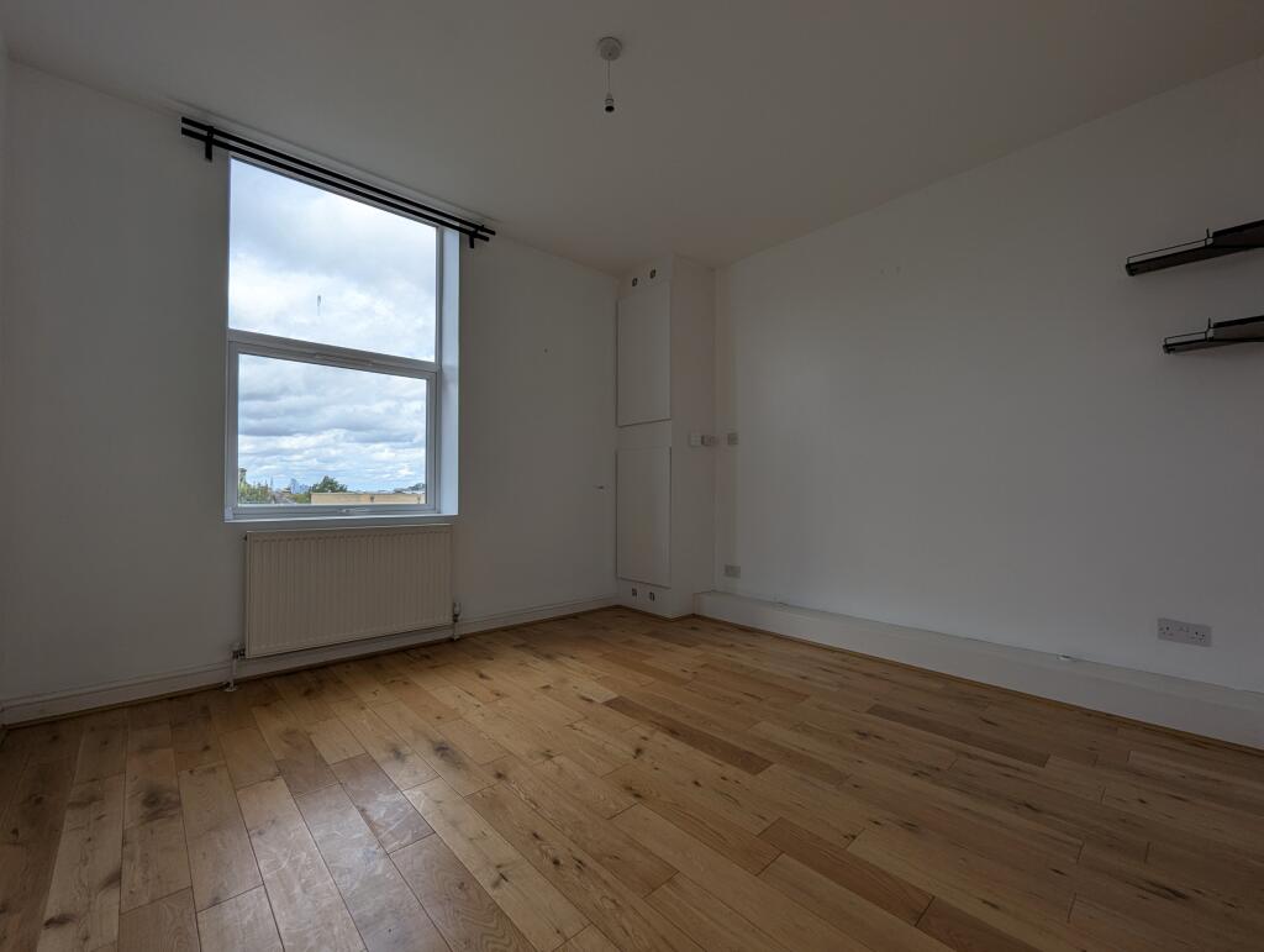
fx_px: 475
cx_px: 632
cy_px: 476
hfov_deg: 106.1
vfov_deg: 90.1
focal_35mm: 13
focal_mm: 1.95
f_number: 2.2
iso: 54
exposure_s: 1/756
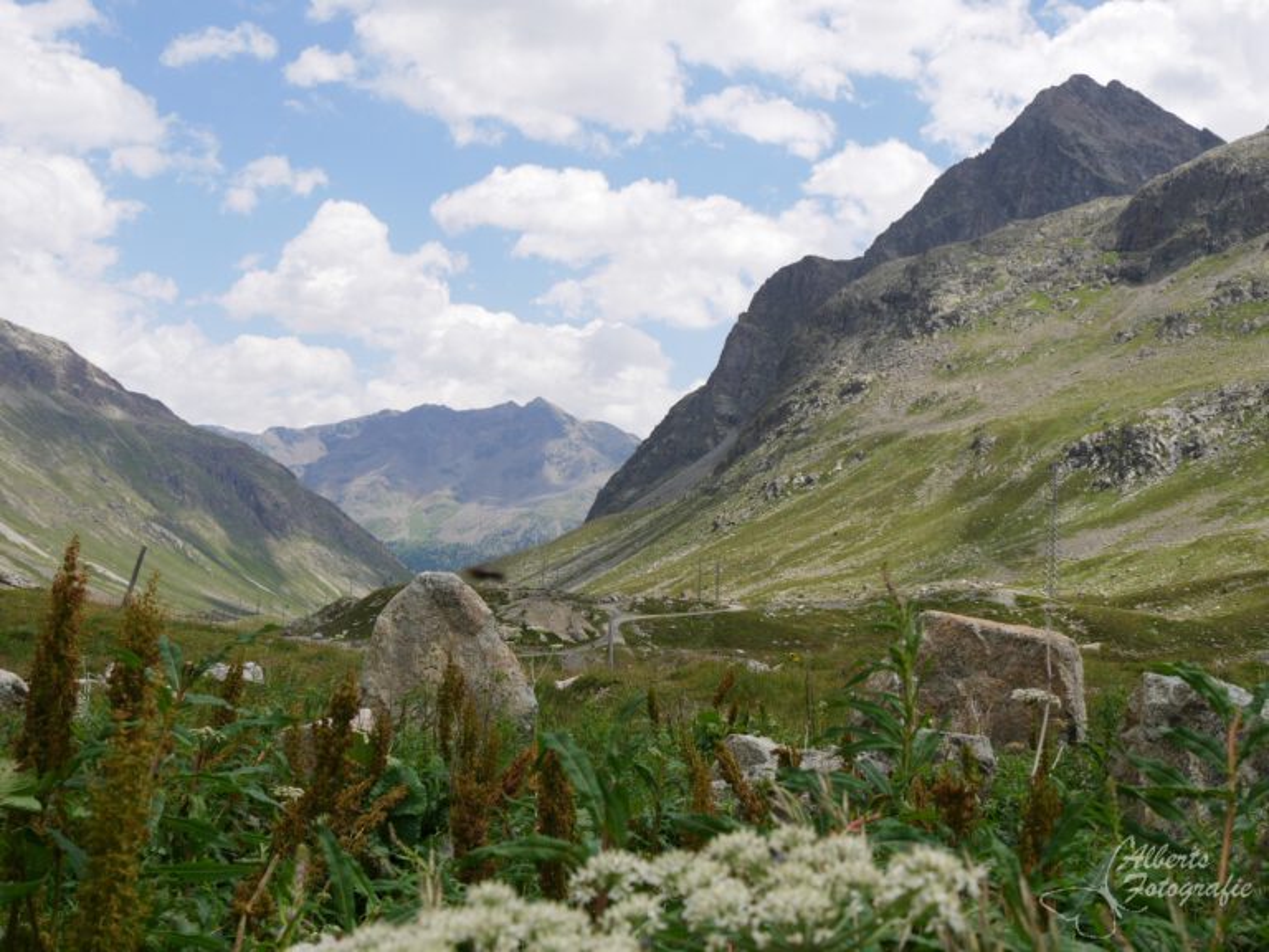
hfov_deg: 44.8
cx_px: 634
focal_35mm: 42
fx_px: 1540
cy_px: 476
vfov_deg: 34.3
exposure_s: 1/400
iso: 200
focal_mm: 21
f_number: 8
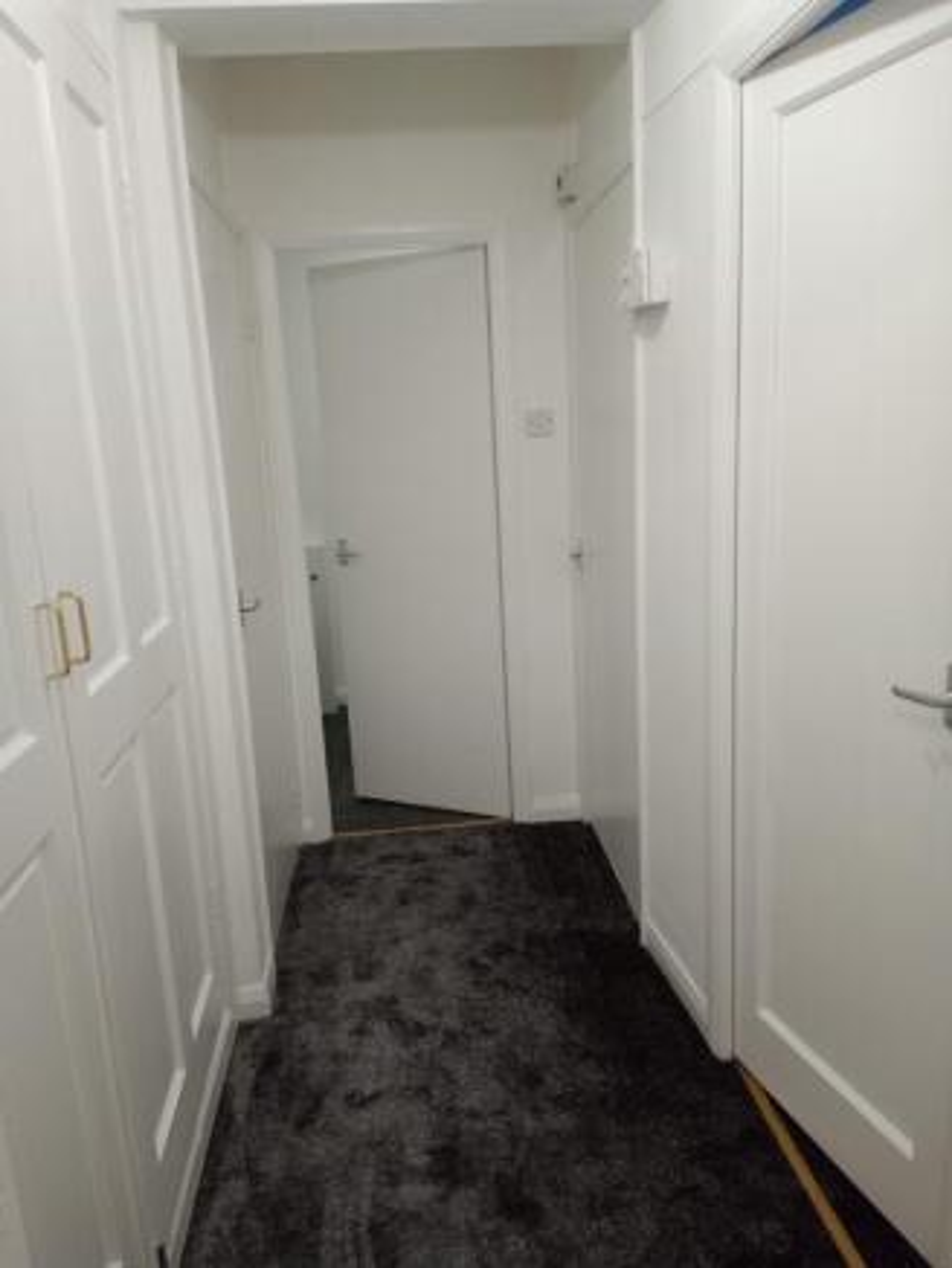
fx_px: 1026
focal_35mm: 28
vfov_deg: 63.4
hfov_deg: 49.8
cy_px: 634
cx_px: 476
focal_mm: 3.44
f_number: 2
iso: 429
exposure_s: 1/33.3
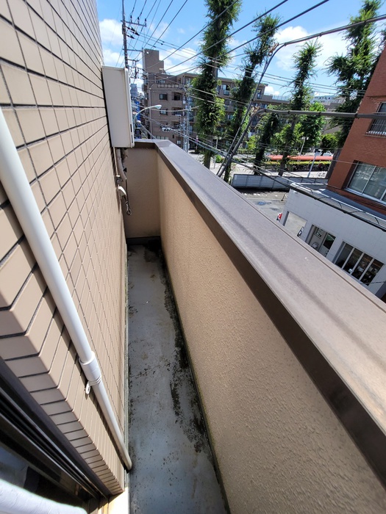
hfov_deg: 89.9
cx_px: 193
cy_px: 257
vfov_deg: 106.2
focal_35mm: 13
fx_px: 193
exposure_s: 1/1361
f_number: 2.2
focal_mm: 2.2
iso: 64
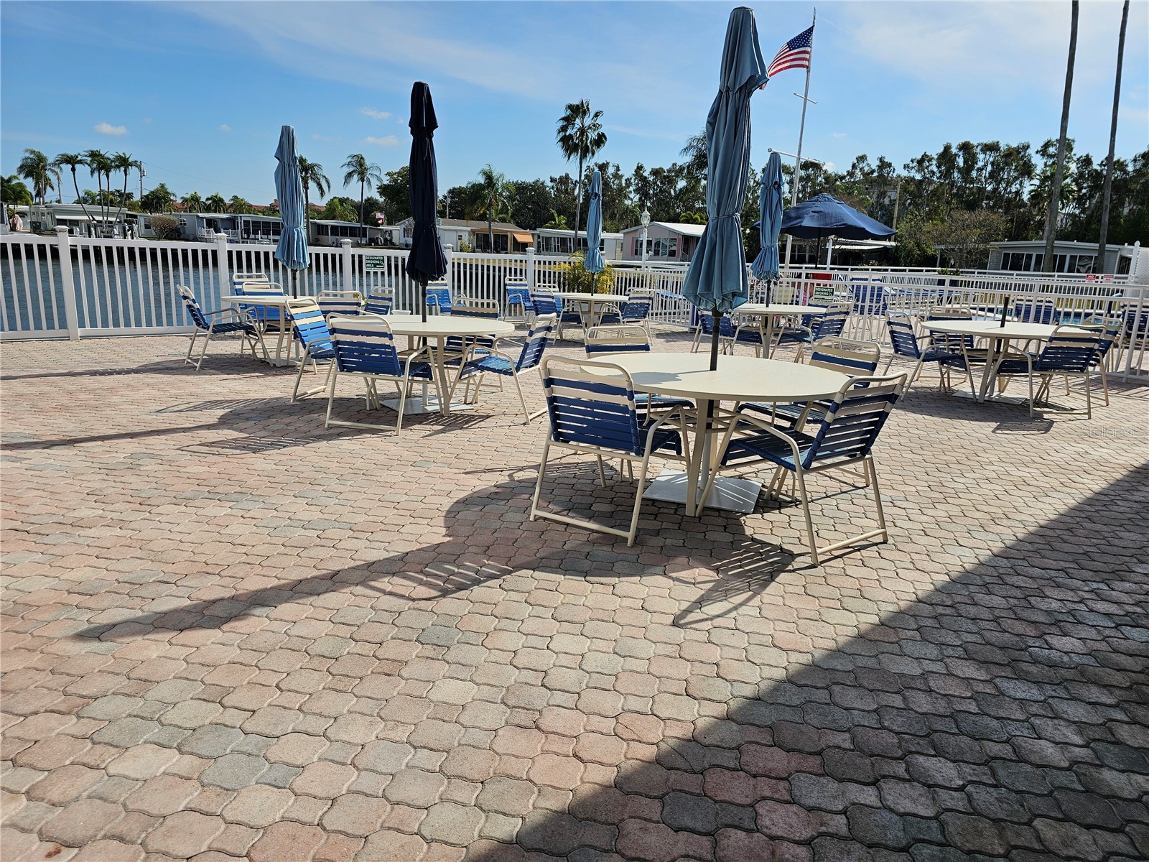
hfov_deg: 73.9
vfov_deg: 58.9
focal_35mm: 23
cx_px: 574
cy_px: 431
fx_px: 763
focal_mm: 6.3
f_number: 1.7
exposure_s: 1/1780
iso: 12
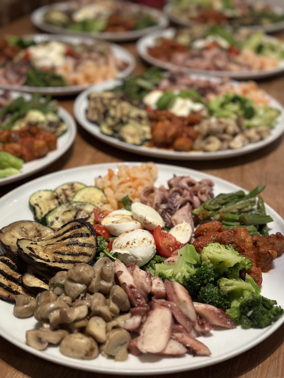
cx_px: 142
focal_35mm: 48
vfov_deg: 39.7
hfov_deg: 30.3
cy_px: 189
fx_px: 525
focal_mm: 6.86
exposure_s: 1/33
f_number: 1.78
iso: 400
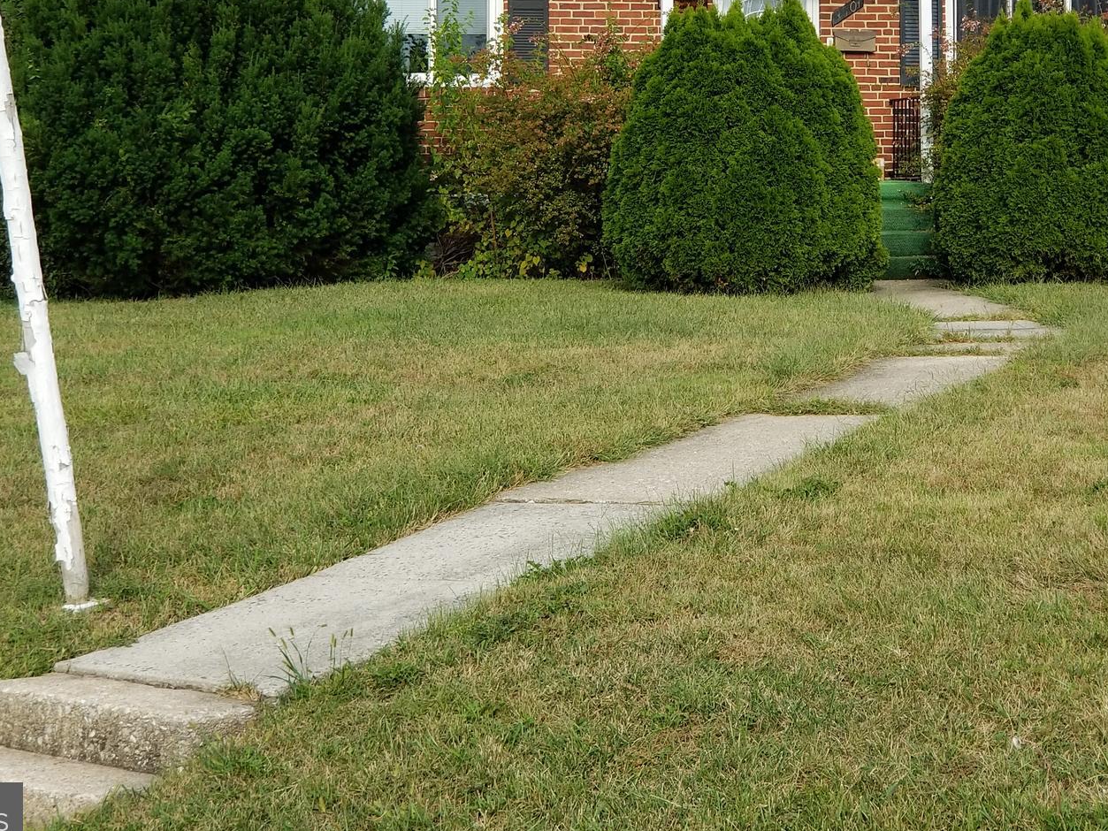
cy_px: 176
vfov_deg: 17.2
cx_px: 707
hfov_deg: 22.9
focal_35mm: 85
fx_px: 2721
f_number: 2.4
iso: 25
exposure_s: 1/474
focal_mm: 6
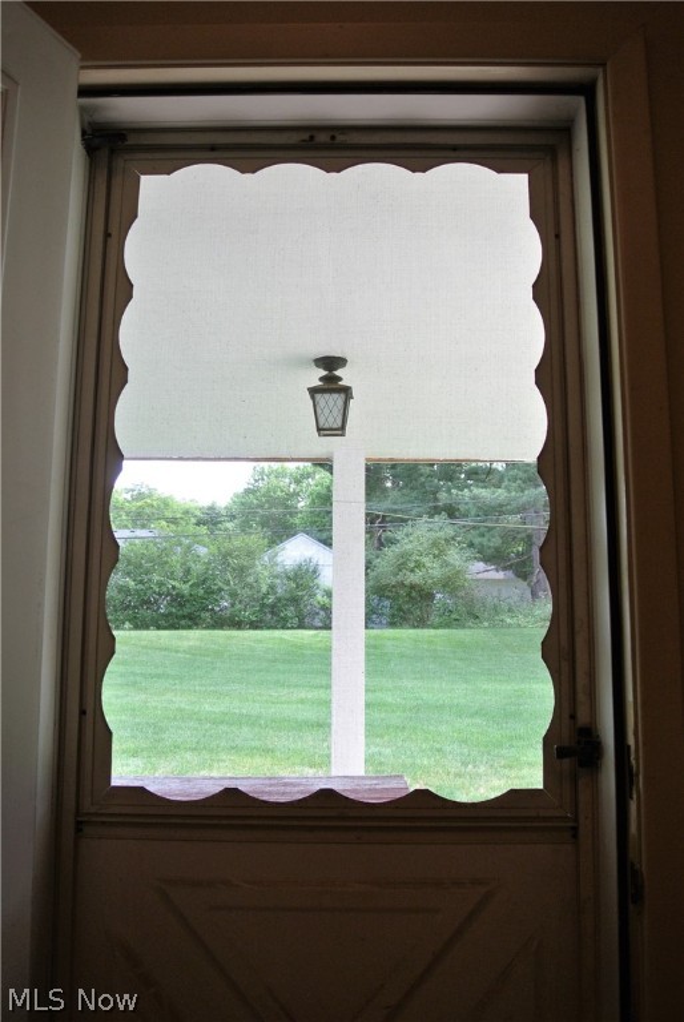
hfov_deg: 48.0
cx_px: 342
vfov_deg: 67.3
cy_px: 511
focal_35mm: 27
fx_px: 767
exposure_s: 1/125
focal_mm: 10
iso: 180
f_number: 3.5
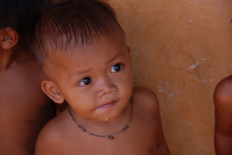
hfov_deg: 14.9
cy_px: 78
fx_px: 889
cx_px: 116
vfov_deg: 9.9
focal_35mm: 138
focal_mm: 92
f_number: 5.6
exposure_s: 1/100
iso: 200
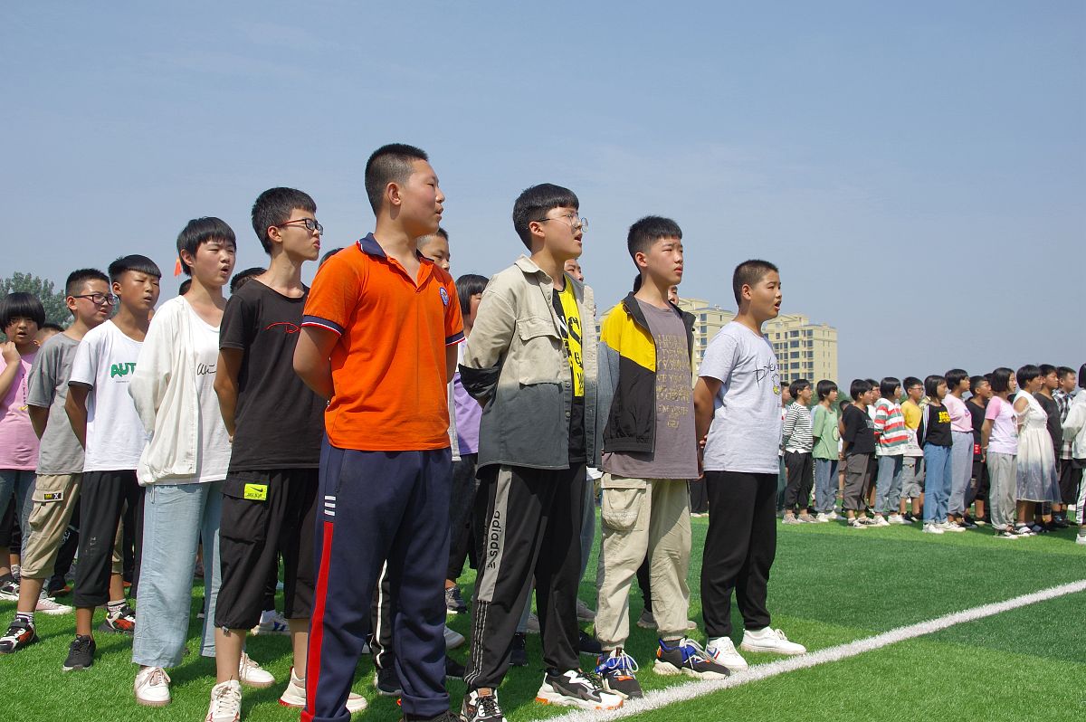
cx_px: 543
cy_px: 361
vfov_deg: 39.9
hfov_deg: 57.3
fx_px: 995
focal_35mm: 33
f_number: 8
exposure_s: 1/500
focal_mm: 22
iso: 200
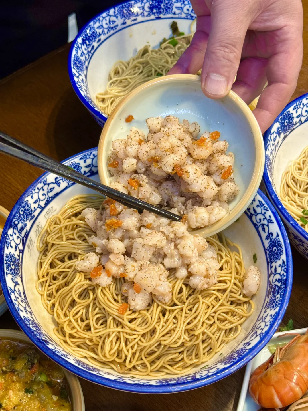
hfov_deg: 30.3
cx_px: 154
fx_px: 569
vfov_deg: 39.7
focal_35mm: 48
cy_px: 206
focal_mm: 6.86
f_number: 1.78
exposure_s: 1/50
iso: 200
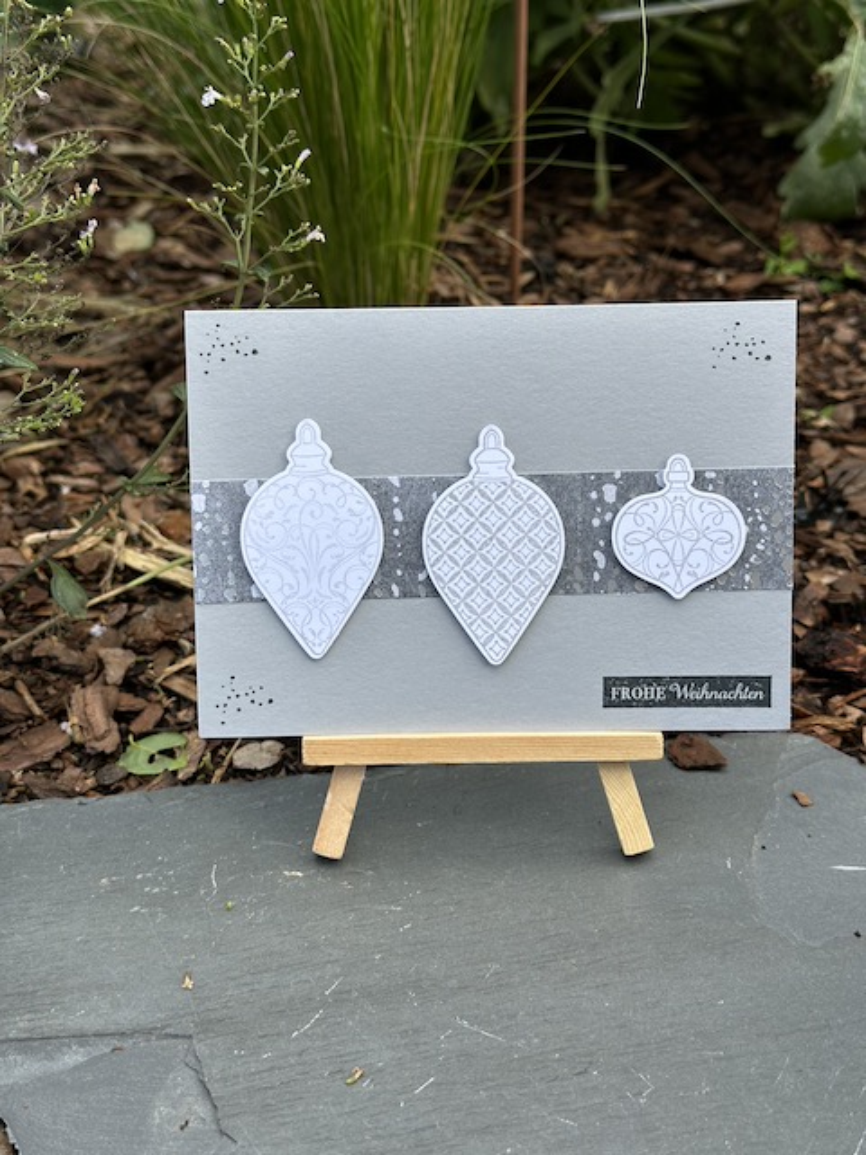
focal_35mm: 48
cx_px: 433
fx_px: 1601
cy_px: 578
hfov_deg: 30.3
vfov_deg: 39.7
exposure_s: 1/623
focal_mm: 6.86
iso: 64
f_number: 1.78
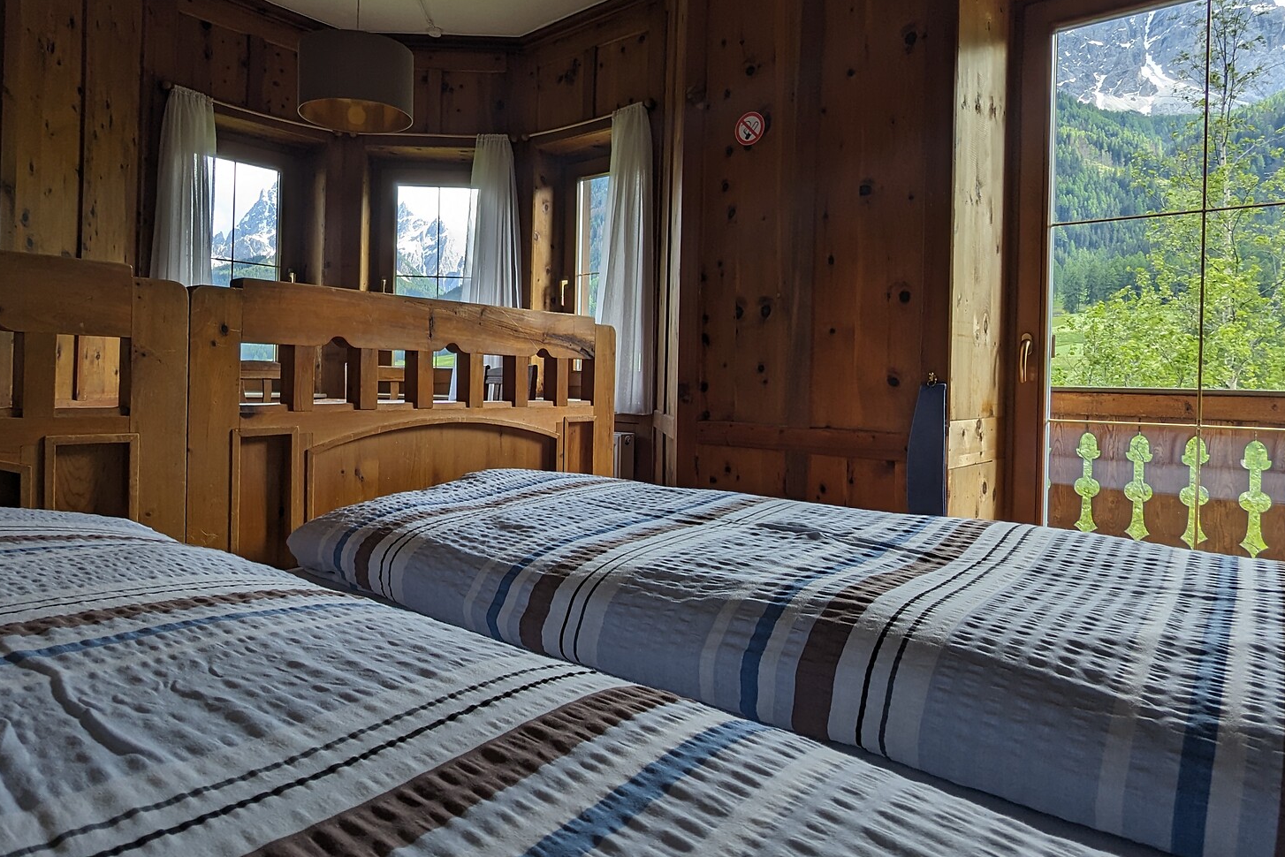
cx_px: 589
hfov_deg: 78.4
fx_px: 785
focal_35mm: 22
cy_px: 380
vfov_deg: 57.1
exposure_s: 1/224
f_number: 2.2
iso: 42
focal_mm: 2.35
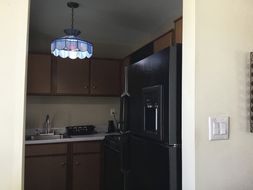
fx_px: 227
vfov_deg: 45.4
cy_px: 95
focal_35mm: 31
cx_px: 126
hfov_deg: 58.4
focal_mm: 3.3
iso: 50
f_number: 2.4
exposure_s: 1/30
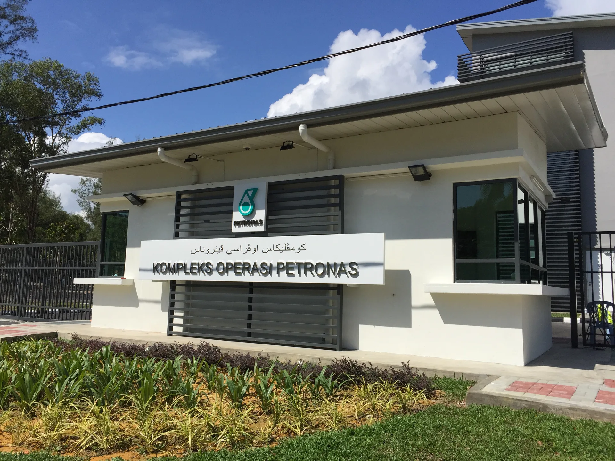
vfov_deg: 48.2
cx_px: 308
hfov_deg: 61.7
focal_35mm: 29
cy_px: 230
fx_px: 515
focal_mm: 4.15
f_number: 2.2
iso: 32
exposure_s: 1/4950
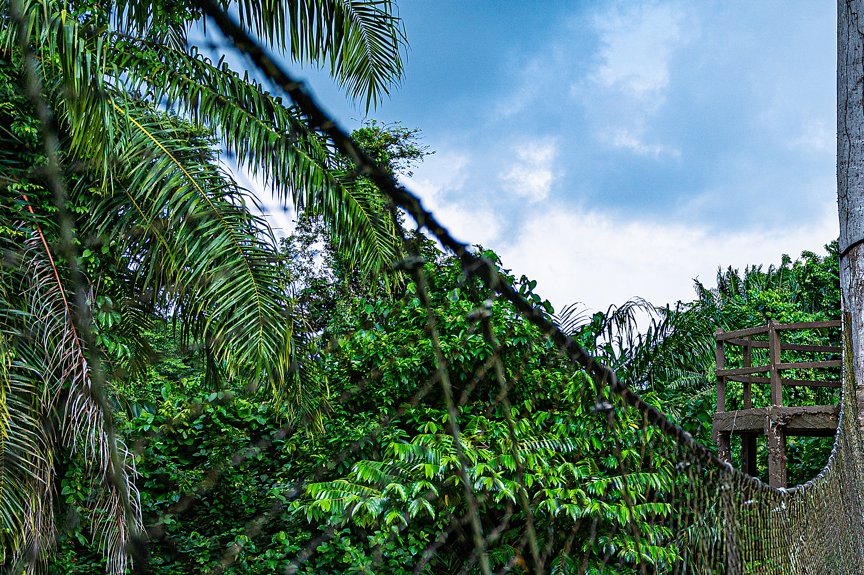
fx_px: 1991
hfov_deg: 23.2
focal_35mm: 83
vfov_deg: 16.3
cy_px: 478
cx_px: 915
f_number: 4
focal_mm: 39
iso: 125
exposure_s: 1/1600
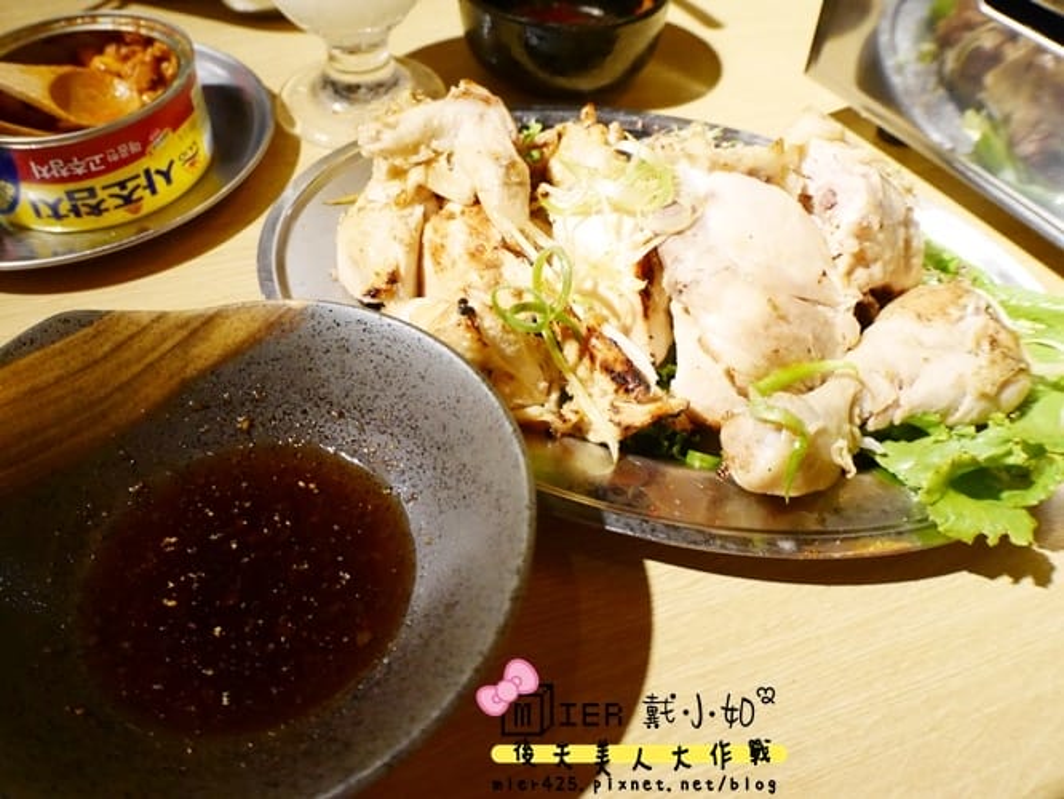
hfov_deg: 56.8
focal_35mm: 32
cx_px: 532
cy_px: 400
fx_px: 984
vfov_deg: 44.2
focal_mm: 16
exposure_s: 1/60
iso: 3200
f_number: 4
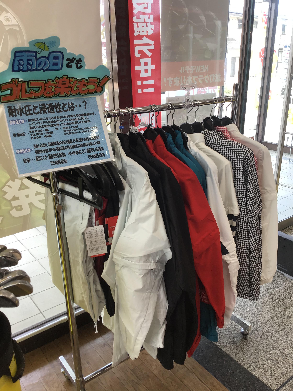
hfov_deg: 45.4
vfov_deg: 58.4
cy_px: 196
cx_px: 146
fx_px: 350
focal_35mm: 31
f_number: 2.4
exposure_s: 1/60
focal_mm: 3.3
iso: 25
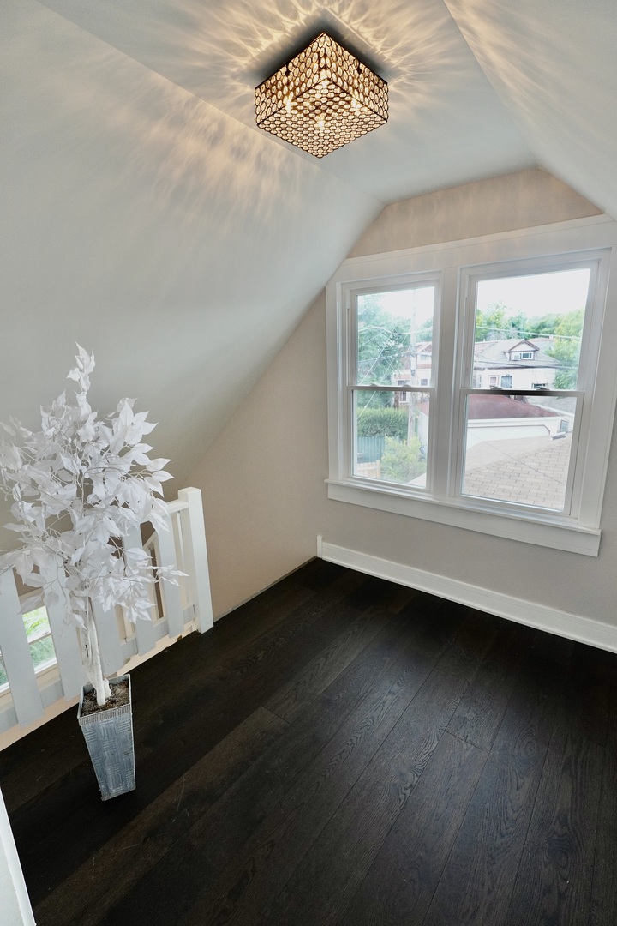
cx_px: 308
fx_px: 424
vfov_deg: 95.0
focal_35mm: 16
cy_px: 463
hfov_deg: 72.1
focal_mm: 11
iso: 800
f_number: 4
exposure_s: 1/160
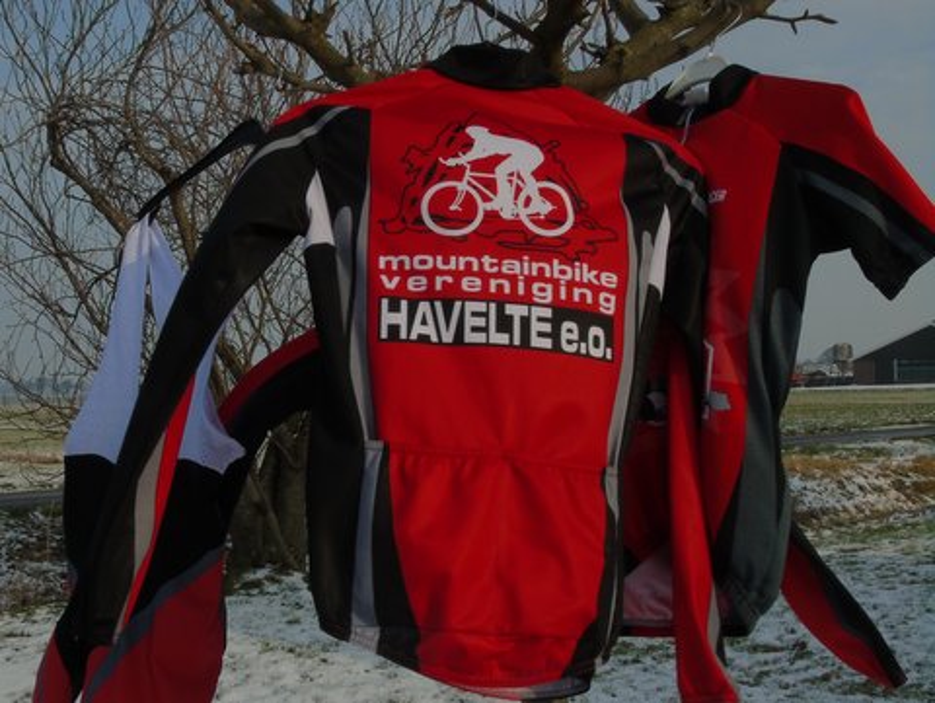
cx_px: 468
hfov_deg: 46.8
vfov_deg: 36.0
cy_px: 352
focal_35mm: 40
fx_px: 1082
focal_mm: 7.1
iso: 100
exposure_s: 1/320
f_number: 8.3
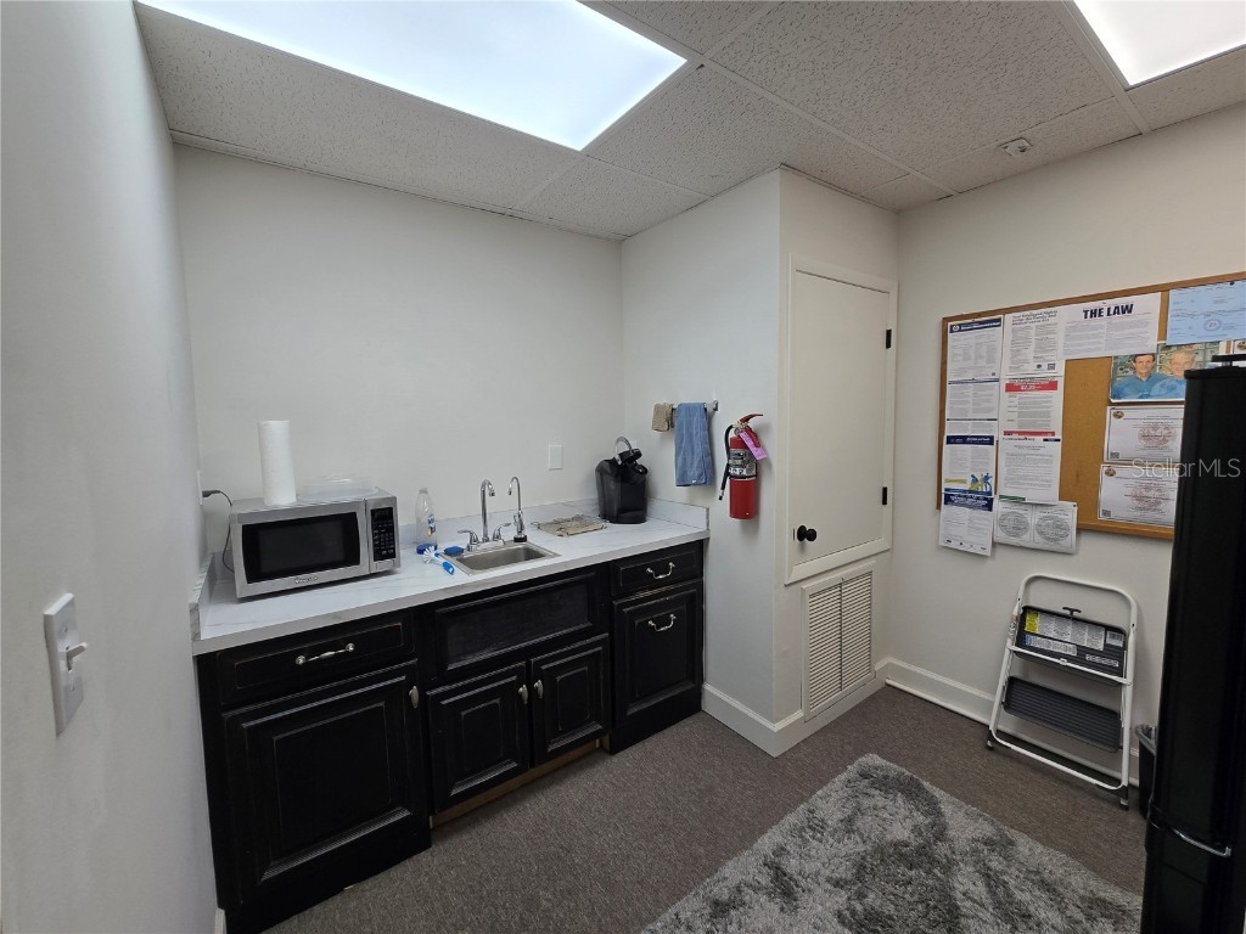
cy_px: 467
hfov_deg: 106.2
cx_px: 623
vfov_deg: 89.9
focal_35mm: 13
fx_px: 468
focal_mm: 2.2
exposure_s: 1/120
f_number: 2.2
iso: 64
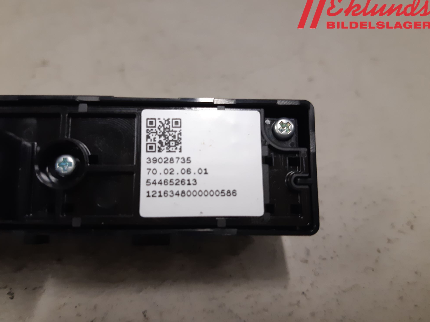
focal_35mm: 27
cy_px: 159
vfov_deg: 51.4
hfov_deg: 65.3
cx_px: 208
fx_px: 335
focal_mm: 3.93
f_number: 1.7
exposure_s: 1/50
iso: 125
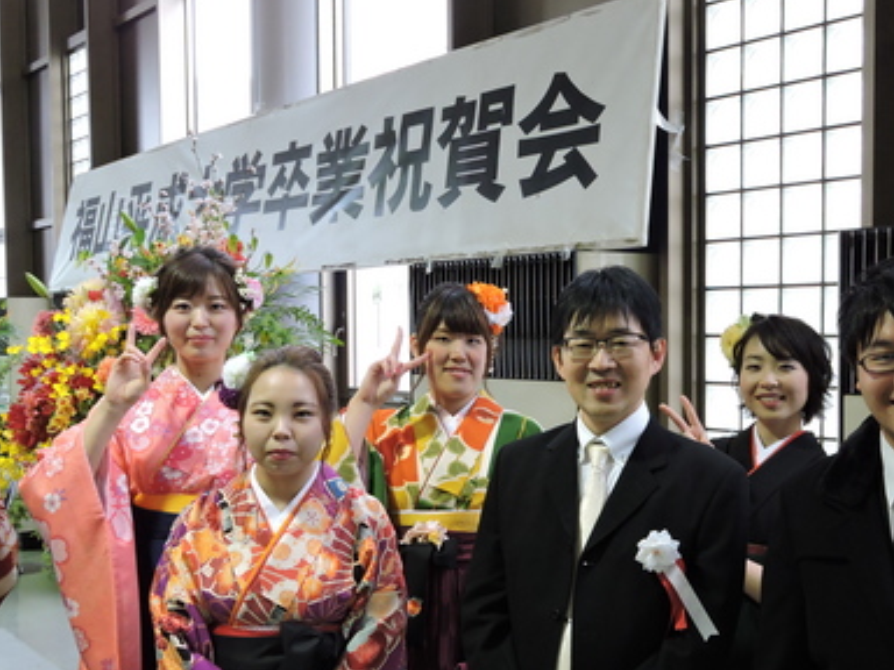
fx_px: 1111
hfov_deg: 43.6
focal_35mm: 43
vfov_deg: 33.5
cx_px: 545
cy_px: 387
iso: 400
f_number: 3.6
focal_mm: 5.9
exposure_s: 1/30
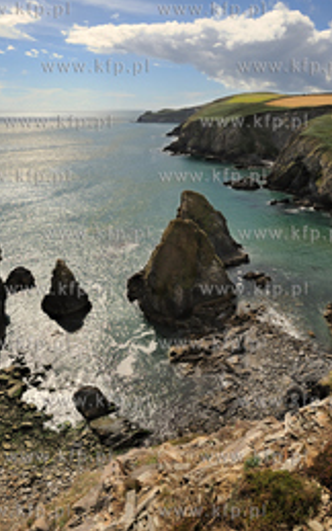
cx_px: 168
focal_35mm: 22
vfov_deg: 79.6
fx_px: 318
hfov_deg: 55.1
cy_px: 260
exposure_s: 1/100
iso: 200
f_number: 22
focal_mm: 14
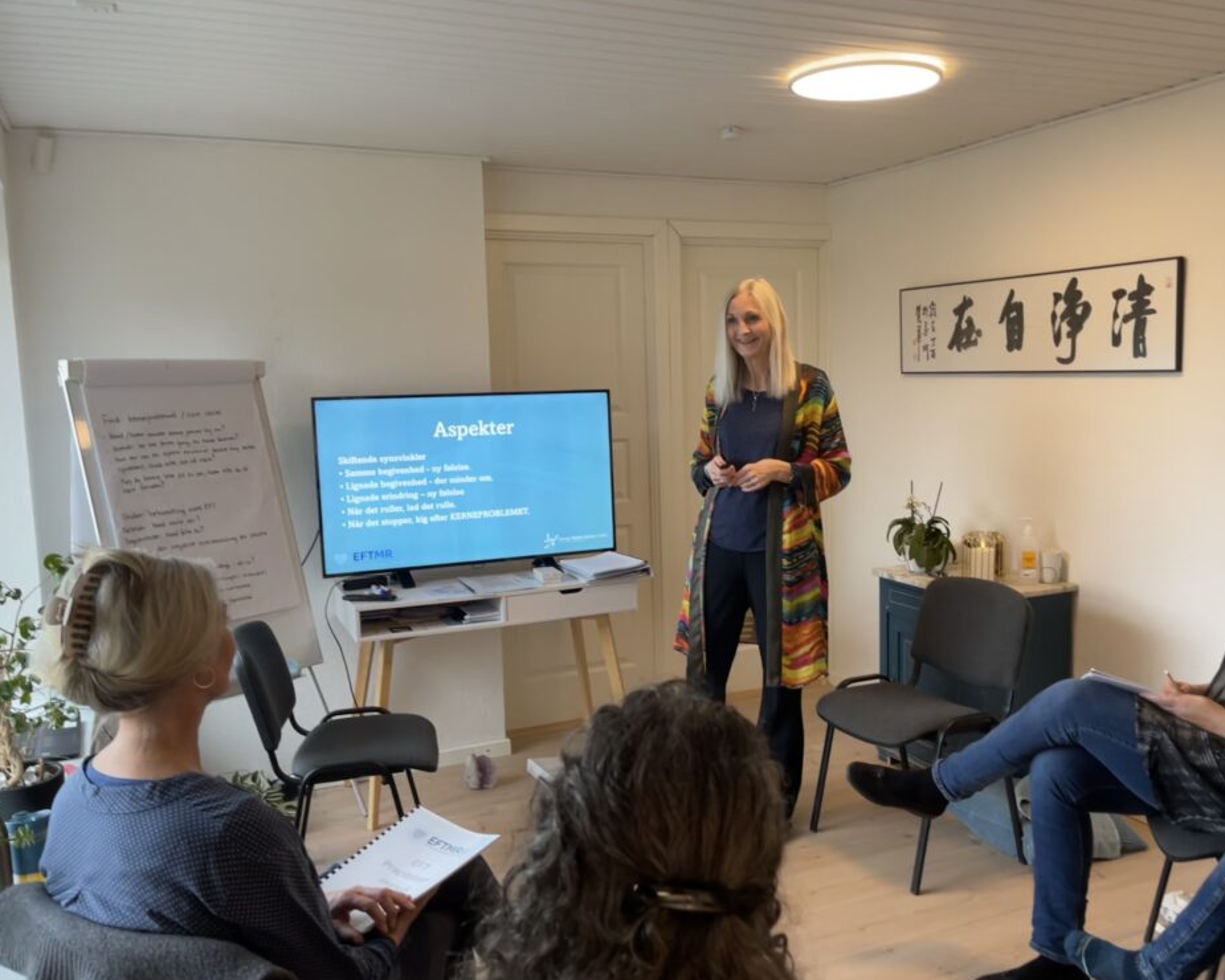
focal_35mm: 27
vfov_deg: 53.2
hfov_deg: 64.0
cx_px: 661
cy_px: 505
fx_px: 979
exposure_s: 1/58
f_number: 1.6
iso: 200
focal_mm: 5.1
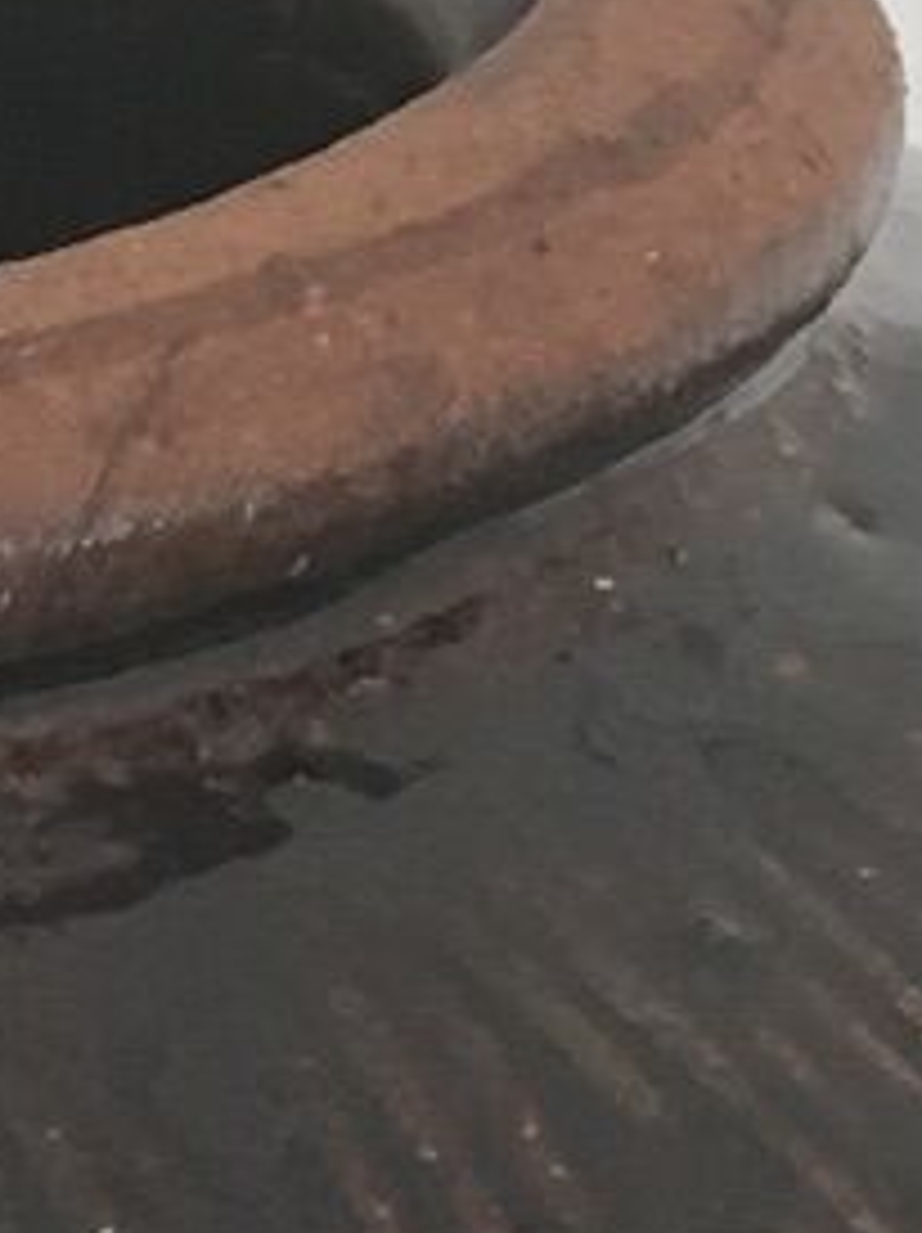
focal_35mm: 217
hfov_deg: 6.7
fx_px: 7718
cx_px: -751
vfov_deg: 8.5
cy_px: 2700
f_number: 2.2
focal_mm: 4.15
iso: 64
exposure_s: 1/33
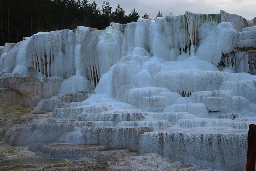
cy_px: 86
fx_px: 267
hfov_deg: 51.3
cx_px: 128
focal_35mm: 38
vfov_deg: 35.5
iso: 400
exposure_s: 1/125
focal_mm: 25
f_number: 9
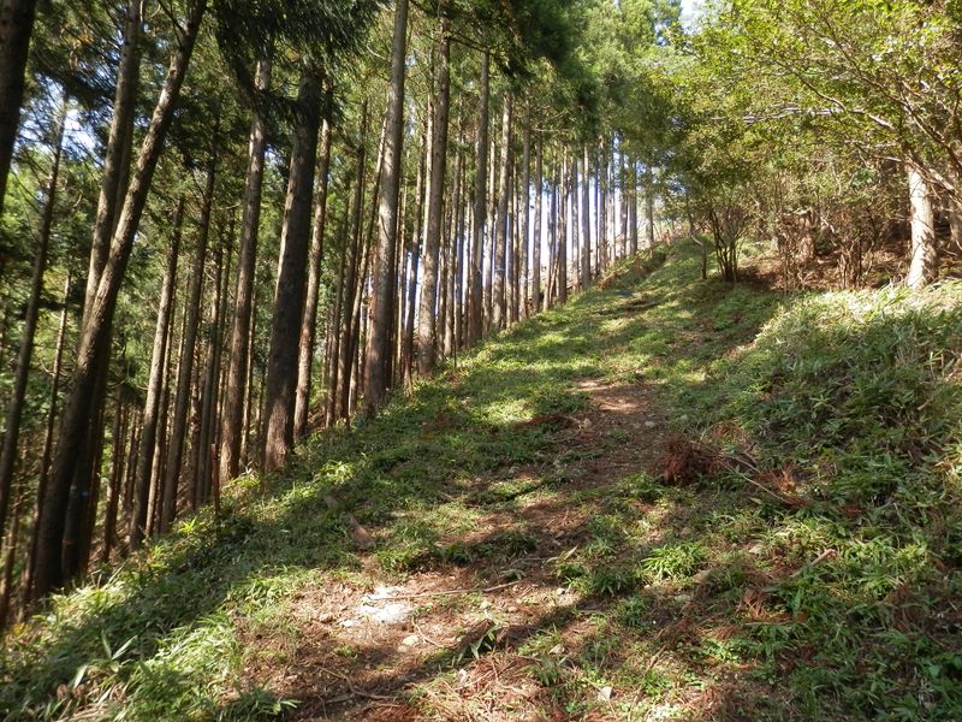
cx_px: 481
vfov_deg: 54.9
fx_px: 695
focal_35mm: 25
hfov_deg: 69.4
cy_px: 361
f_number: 3
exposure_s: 1/125
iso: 80
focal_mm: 4.5
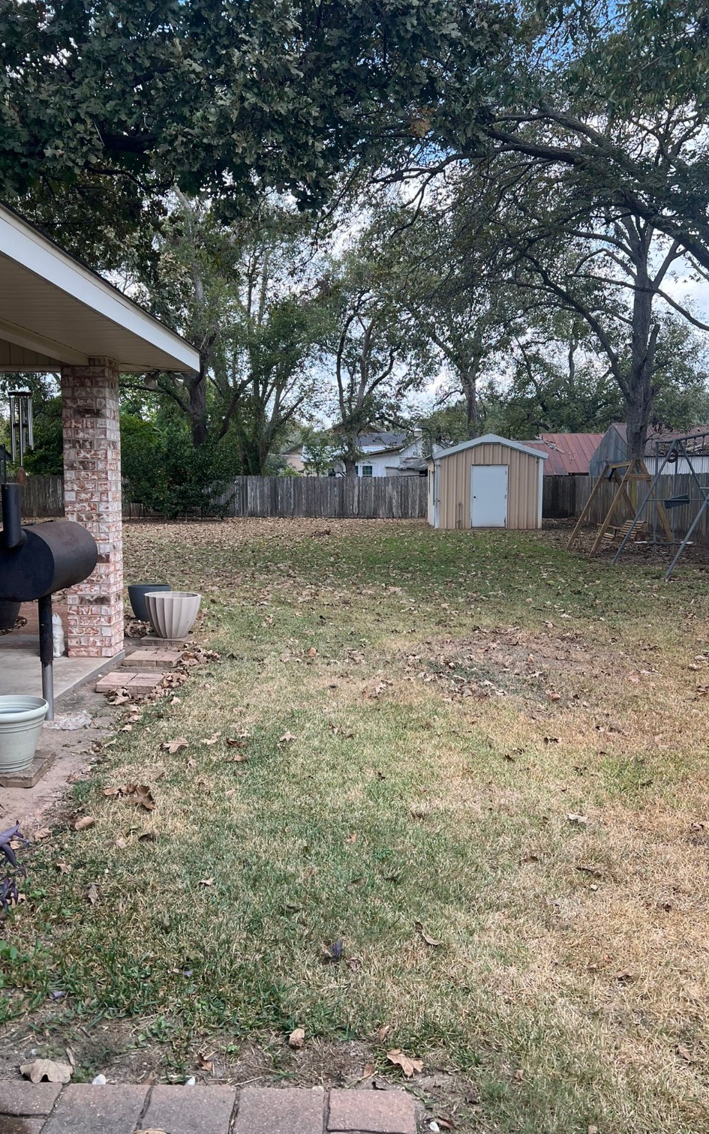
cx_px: 347
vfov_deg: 66.5
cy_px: 560
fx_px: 866
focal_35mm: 28
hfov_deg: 44.5
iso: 50
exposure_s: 1/628
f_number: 1.5
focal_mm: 5.7
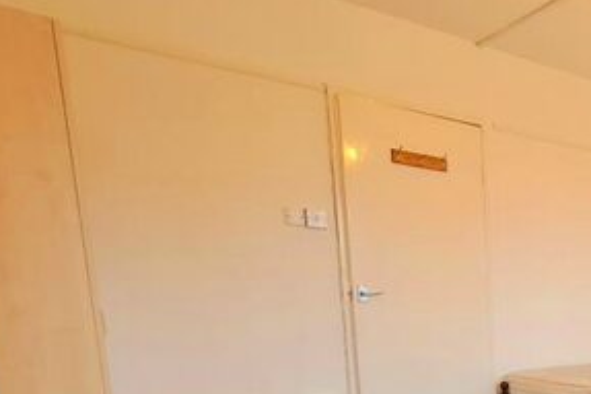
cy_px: 393
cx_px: 702
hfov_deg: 40.8
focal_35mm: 33
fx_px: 541
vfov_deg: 36.0
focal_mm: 2.22
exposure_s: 1/50
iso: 400
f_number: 2.2
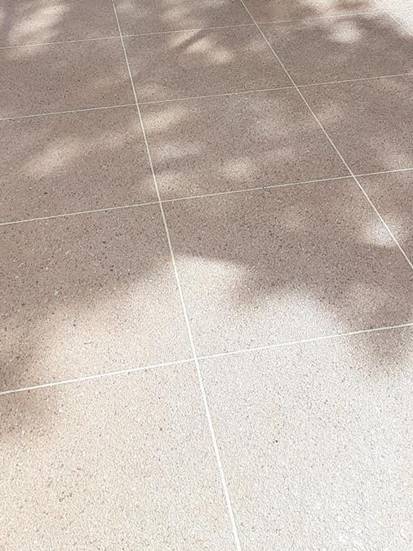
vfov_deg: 37.4
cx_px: 195
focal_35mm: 48
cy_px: 66
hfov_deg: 30.3
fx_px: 764
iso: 40
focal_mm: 2.91
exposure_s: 1/708
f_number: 1.9
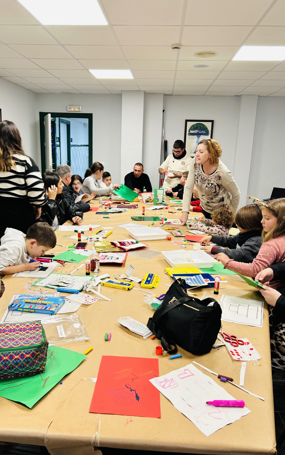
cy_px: 231
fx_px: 348
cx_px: 128
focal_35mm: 28
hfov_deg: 44.5
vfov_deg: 66.5
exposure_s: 1/50
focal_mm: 5.7
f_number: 1.5
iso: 64
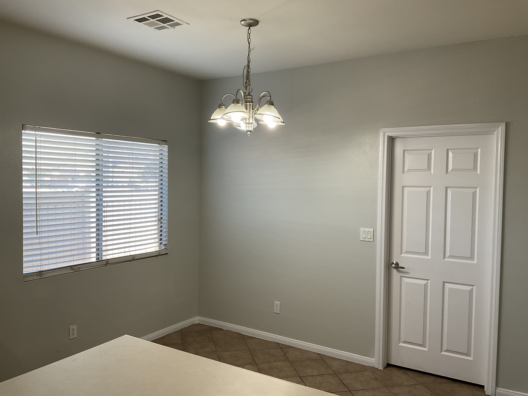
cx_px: 264
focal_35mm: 29
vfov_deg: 48.2
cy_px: 198
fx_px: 442
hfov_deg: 61.7
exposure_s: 1/120
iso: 50
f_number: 1.8
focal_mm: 3
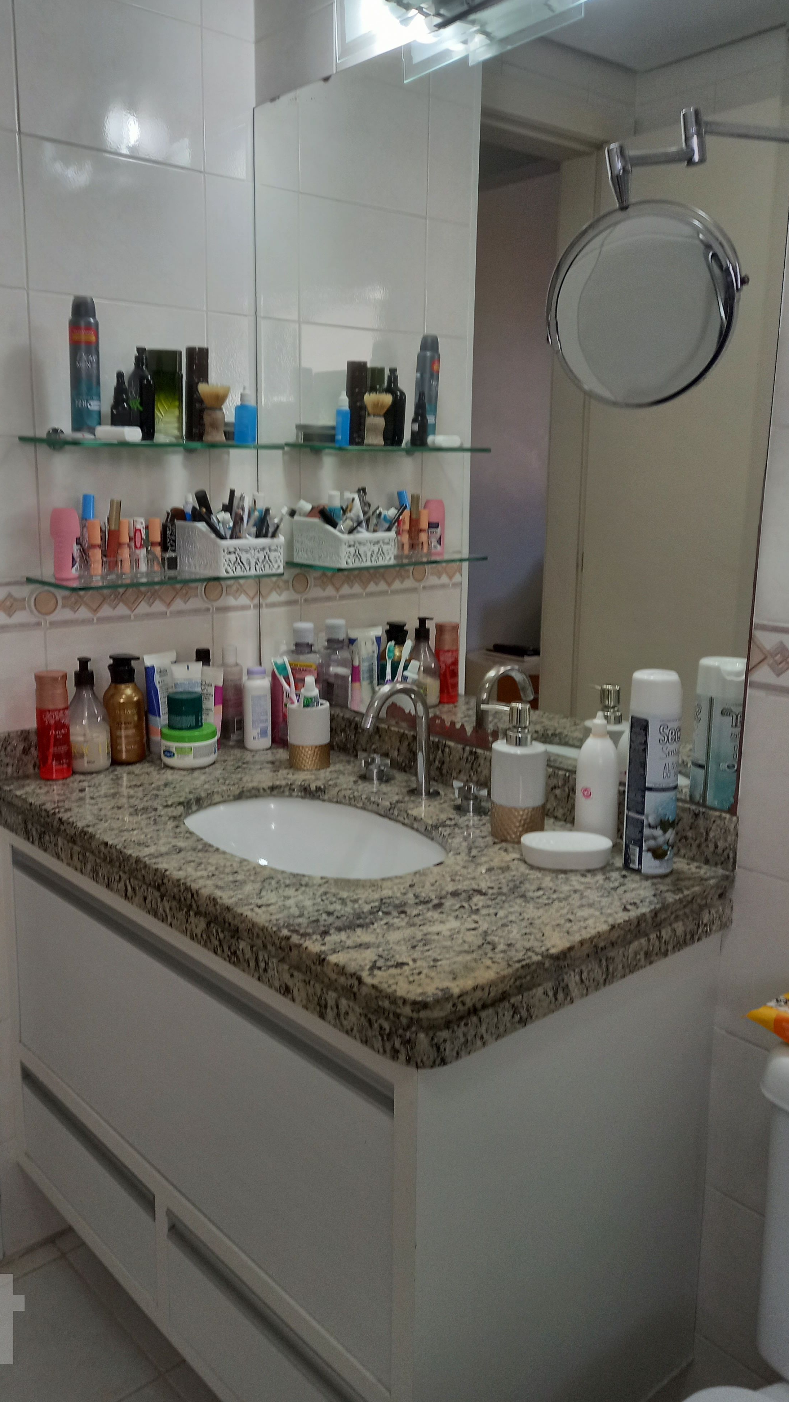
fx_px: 1041
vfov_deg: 67.9
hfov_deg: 41.2
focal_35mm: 28
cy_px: 696
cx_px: 294
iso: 64
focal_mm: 4.6
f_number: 2
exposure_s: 1/60
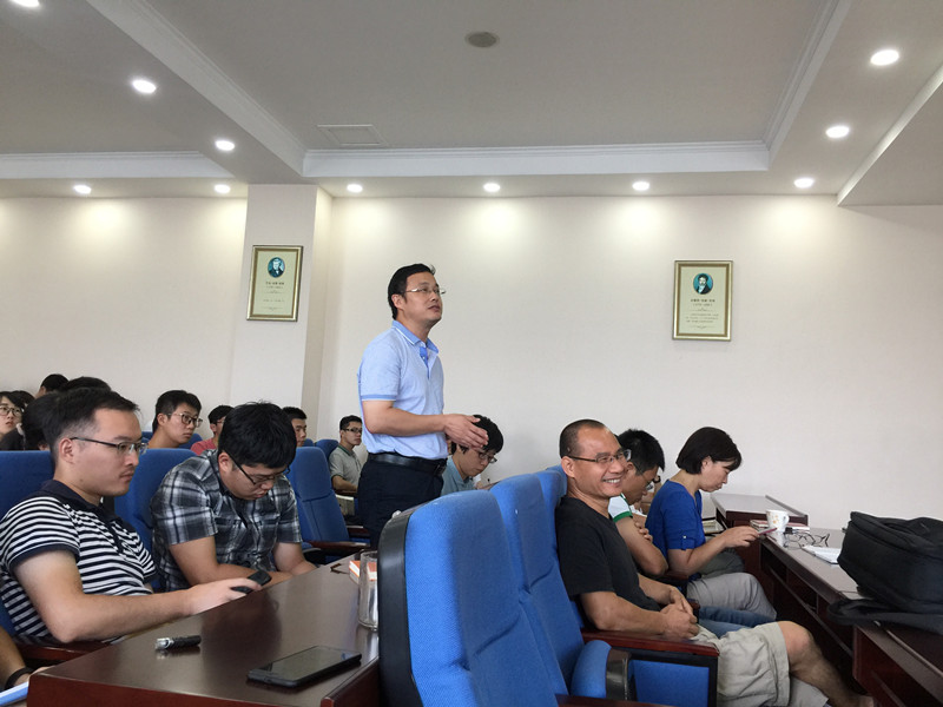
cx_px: 472
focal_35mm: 29
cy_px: 354
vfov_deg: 48.2
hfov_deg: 61.7
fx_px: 790
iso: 50
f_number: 2.2
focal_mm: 4.15
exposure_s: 1/33
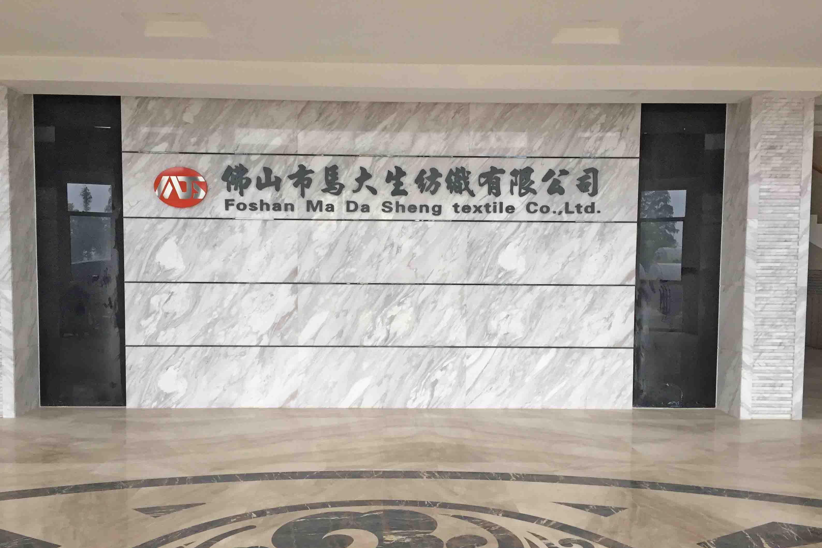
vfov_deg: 42.3
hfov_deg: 60.3
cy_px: 304
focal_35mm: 31
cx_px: 402
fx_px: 708
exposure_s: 1/33
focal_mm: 4.15
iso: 40
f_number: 2.2
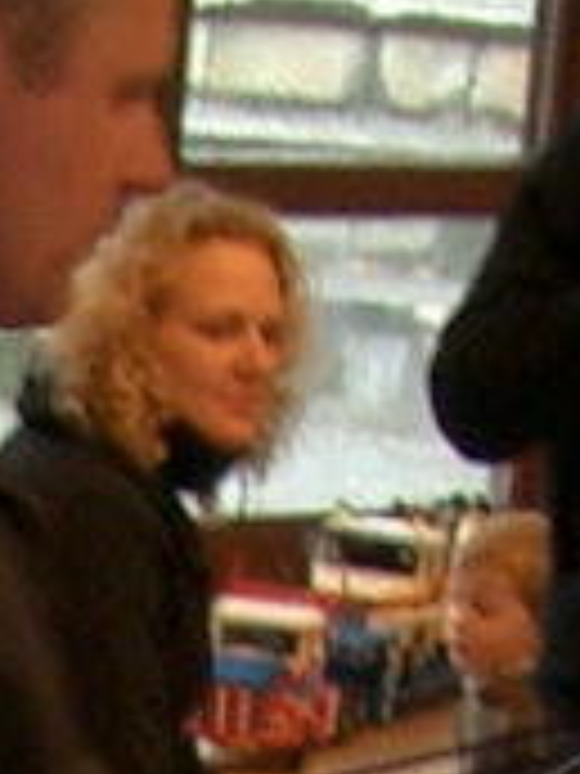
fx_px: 5831
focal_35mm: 261
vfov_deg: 6.9
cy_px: 2187
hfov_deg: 5.5
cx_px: -845
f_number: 2.6
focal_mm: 5.8
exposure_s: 1/40
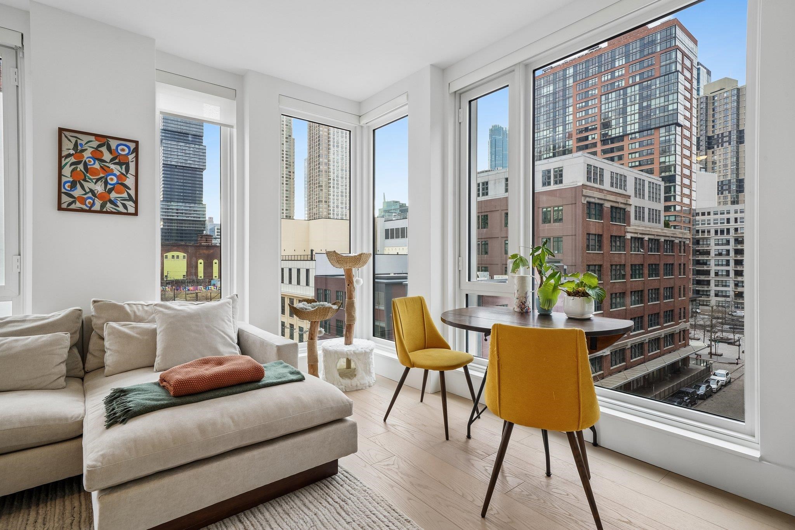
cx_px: 398
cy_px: 265
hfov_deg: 90.0
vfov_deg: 67.4
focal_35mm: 18
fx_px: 397
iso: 250
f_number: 11
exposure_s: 1/20
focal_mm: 18
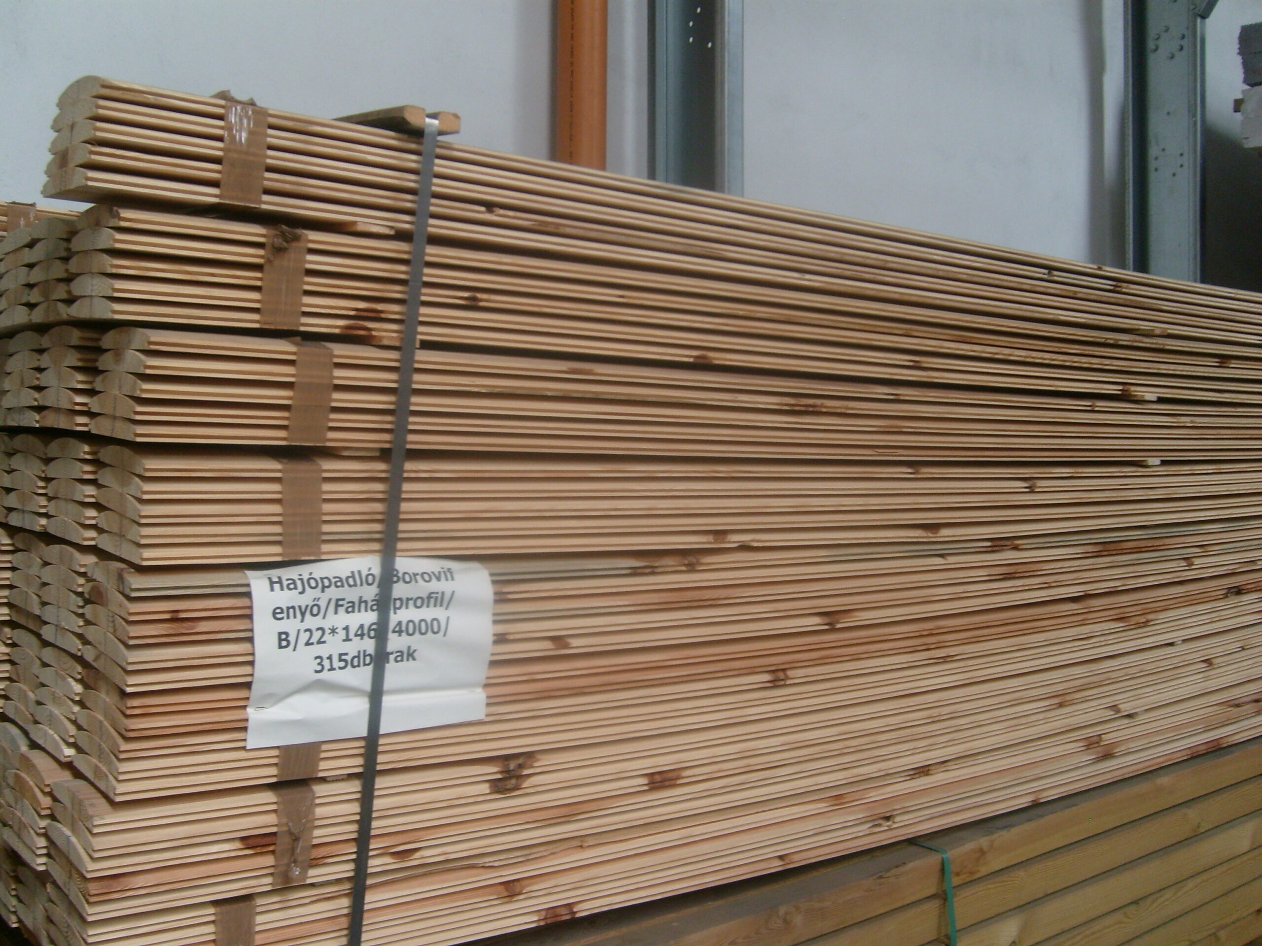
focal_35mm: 35
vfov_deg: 40.7
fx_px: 1276
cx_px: 631
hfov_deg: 52.6
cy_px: 473
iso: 100
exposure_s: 1/45
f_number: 2.8
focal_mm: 5.8
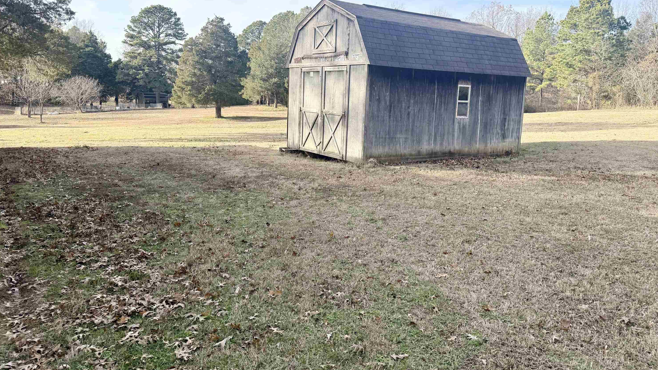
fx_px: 471
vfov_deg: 42.8
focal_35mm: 27
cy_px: 160
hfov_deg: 69.9
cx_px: 327
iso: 100
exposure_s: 1/1618
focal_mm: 6.76
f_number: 1.78
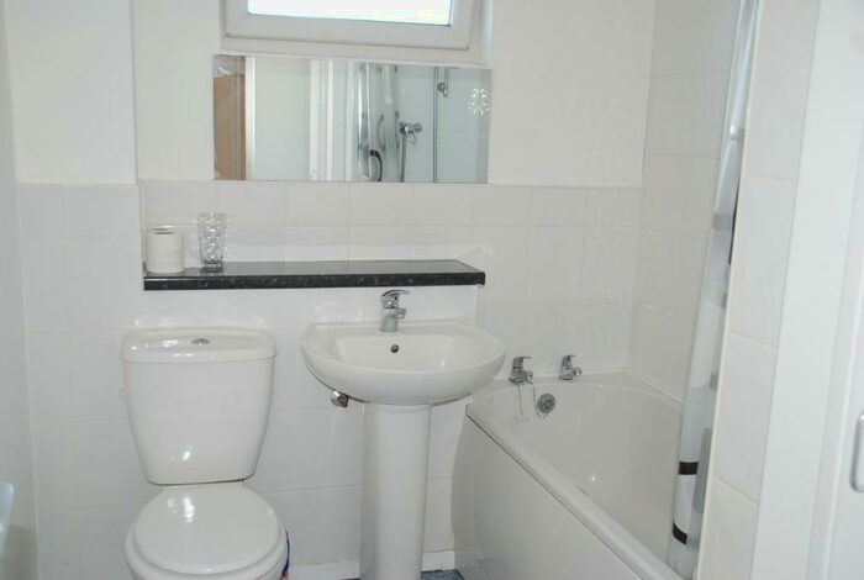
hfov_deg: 51.2
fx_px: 902
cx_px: 432
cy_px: 290
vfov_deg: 35.7
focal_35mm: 38
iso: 100
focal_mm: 25
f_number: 4
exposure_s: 1/20
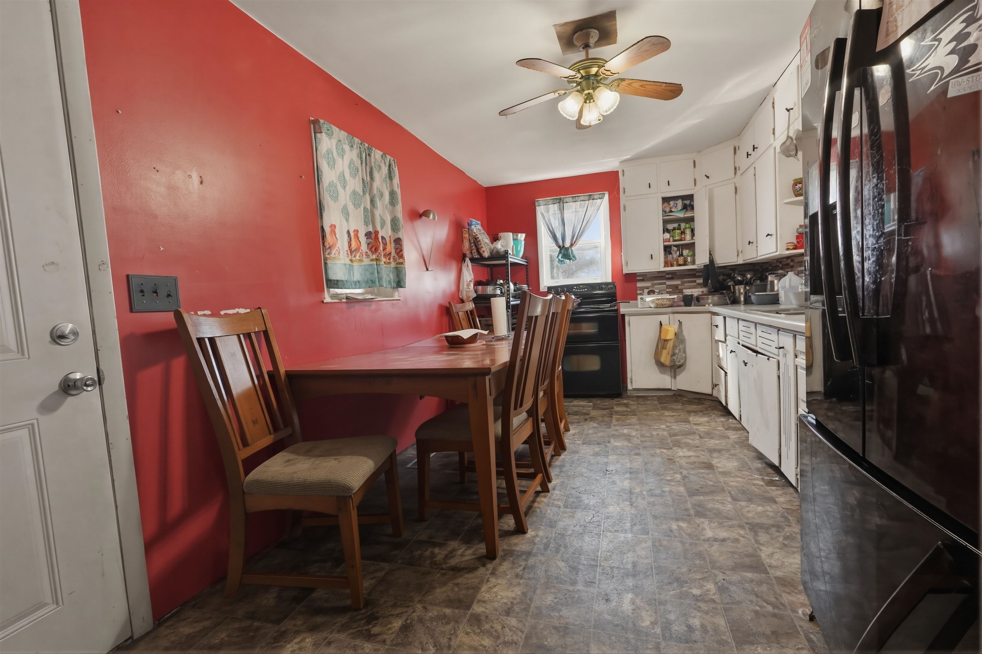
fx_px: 450
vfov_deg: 72.1
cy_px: 327
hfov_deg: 95.0
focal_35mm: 16
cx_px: 491
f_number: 4
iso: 400
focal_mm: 11
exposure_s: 1/100
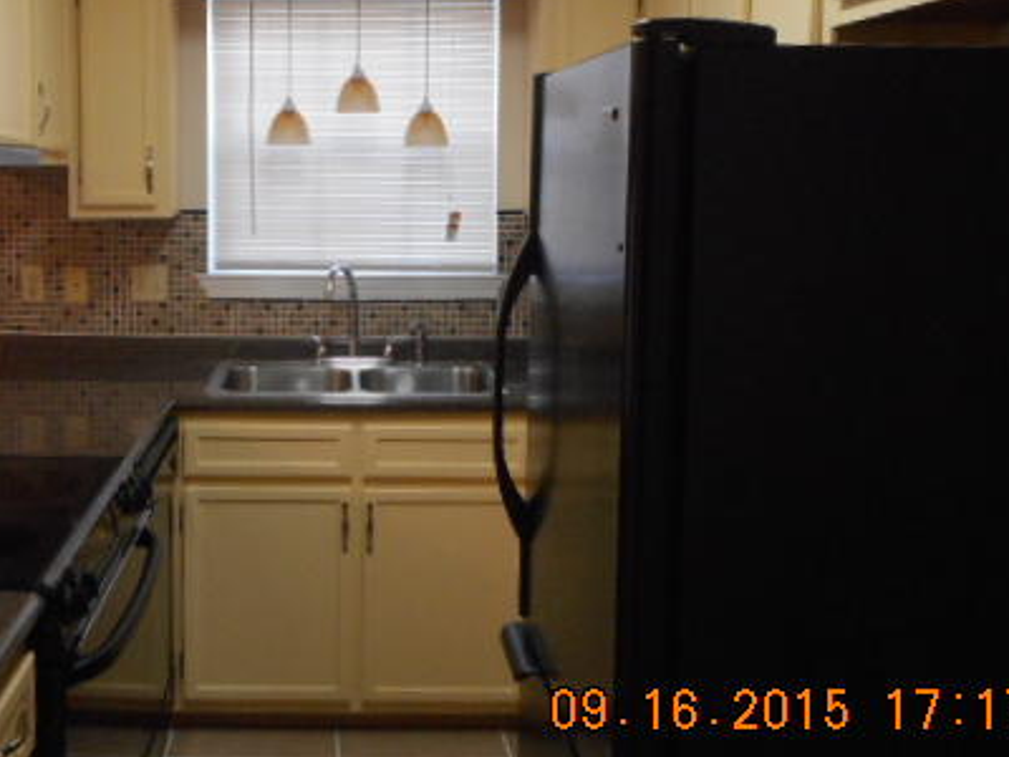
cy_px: 235
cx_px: 320
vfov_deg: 35.5
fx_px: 1166
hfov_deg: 45.9
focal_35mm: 40
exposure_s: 1/30
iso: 320
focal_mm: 4.5
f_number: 3.7
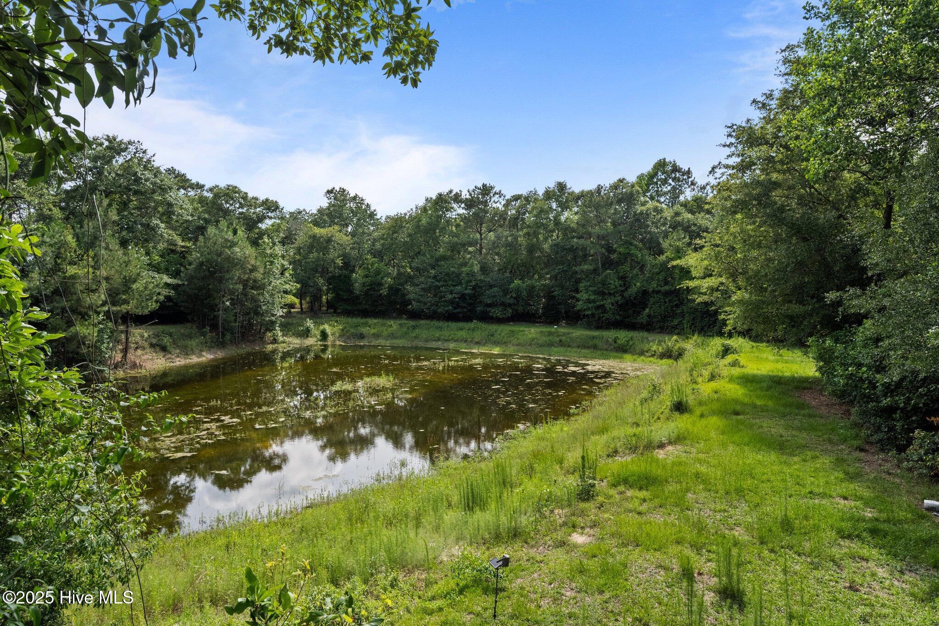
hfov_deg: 81.2
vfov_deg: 59.5
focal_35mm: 21
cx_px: 470
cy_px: 313
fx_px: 548
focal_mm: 21
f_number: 7.1
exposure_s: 1/1000
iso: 640
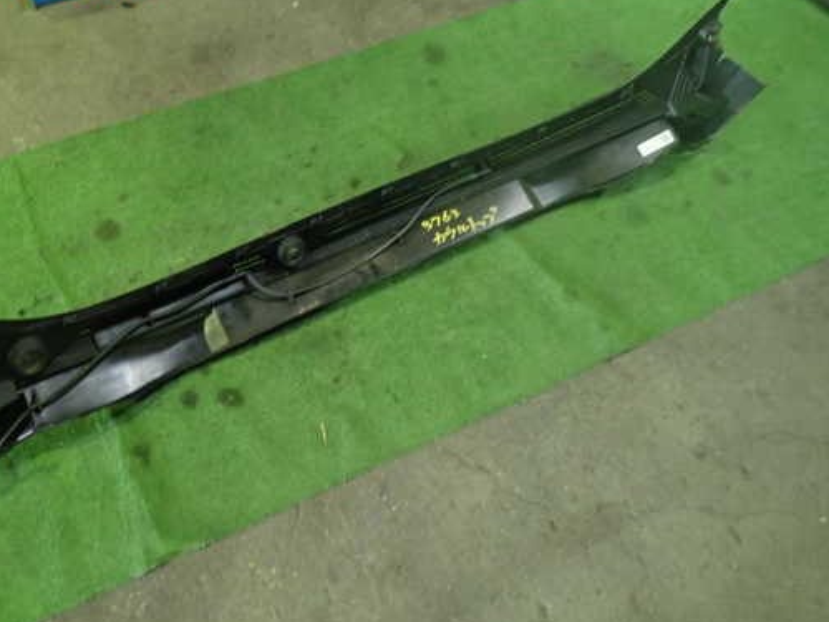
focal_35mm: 30
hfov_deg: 59.6
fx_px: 718
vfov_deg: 46.8
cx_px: 348
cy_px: 328
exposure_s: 1/30
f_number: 2
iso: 640
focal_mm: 4.5
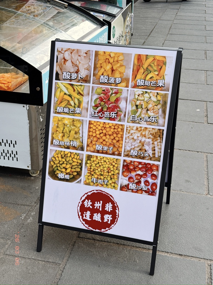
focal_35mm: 48
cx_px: 106
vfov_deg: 39.7
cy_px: 142
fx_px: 394
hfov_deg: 30.3
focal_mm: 6.76
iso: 64
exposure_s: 1/273
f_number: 1.78
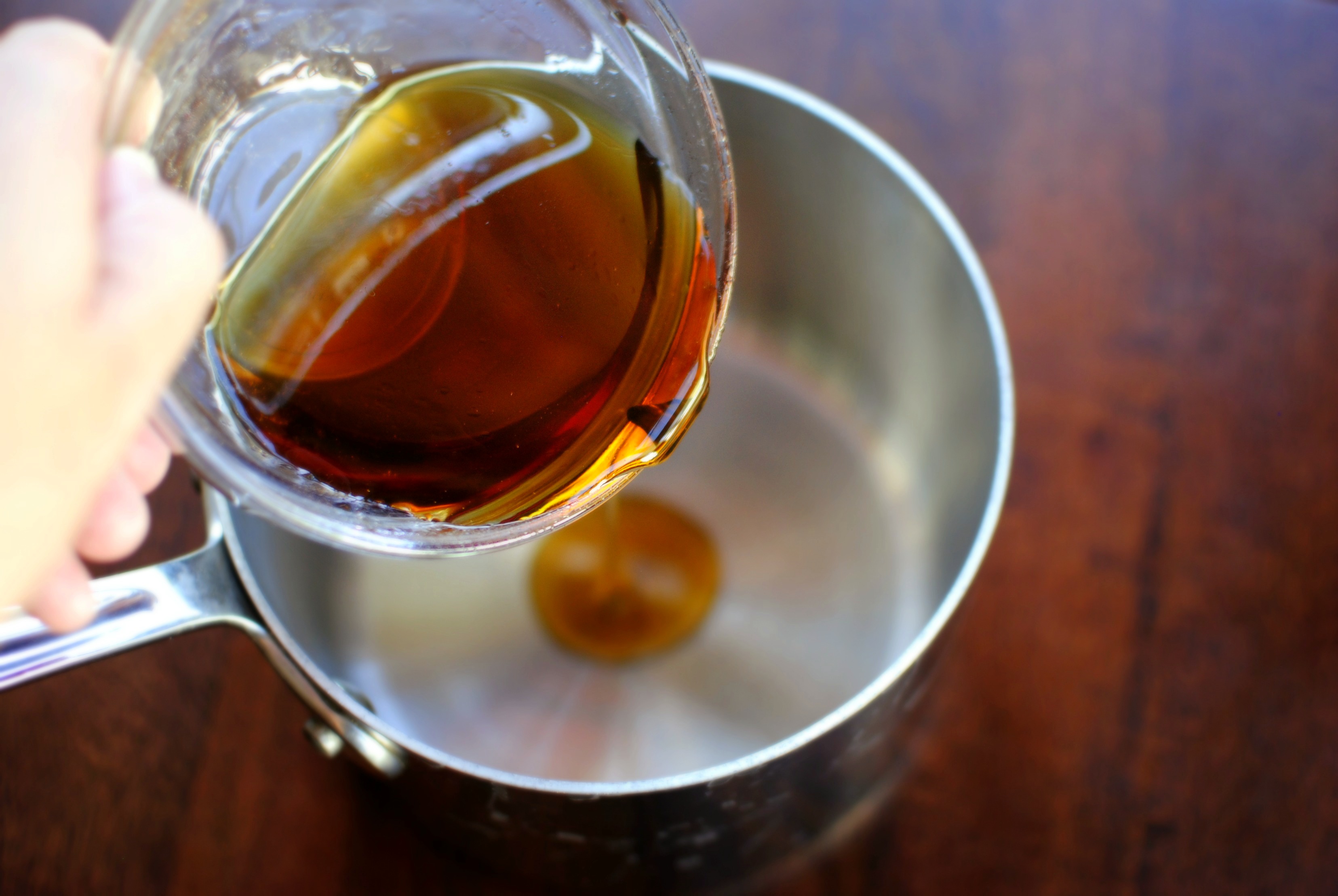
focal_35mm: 52
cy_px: 448
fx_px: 1954
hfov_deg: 37.8
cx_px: 669
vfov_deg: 25.8
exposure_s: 1/125
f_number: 2
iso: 360
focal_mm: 35
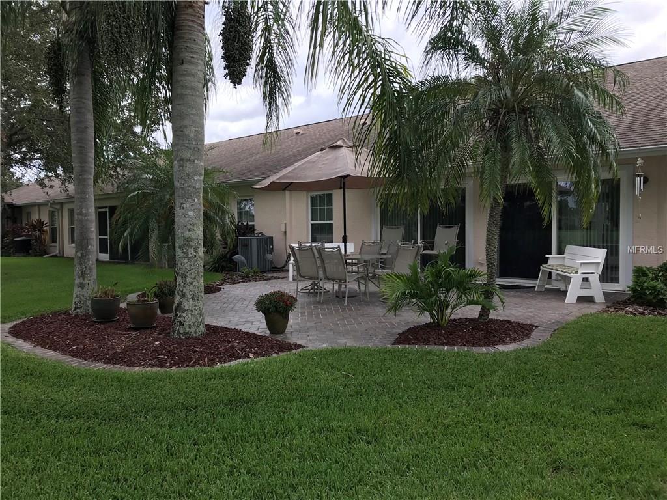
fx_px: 540
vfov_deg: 49.7
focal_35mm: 28
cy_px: 250
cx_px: 334
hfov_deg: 63.4
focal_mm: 3.99
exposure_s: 1/544
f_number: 1.8
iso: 20
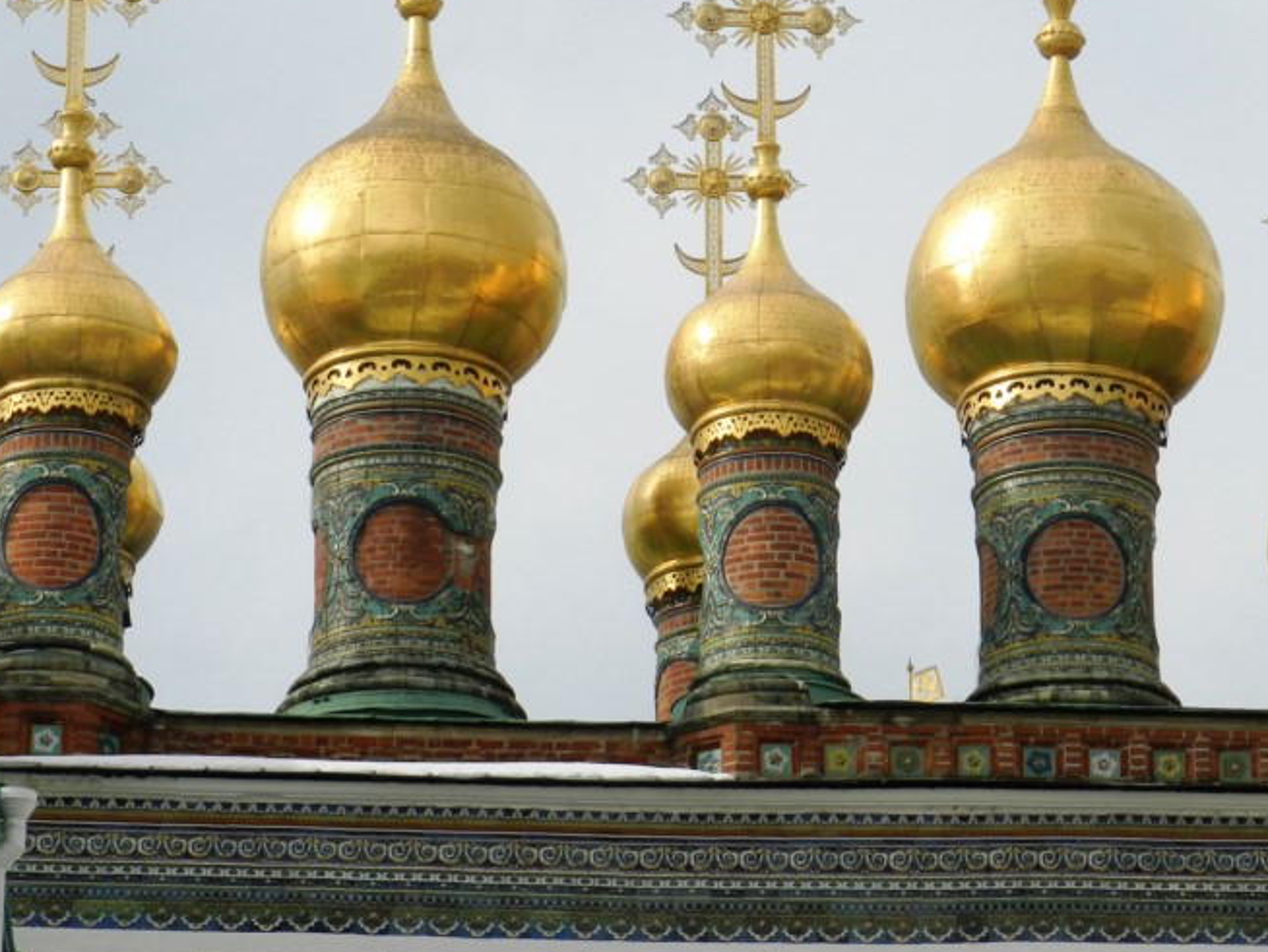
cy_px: 250
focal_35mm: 180
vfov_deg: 8.2
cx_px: 779
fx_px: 6596
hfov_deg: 11.0
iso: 160
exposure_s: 1/640
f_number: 5
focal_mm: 20.5
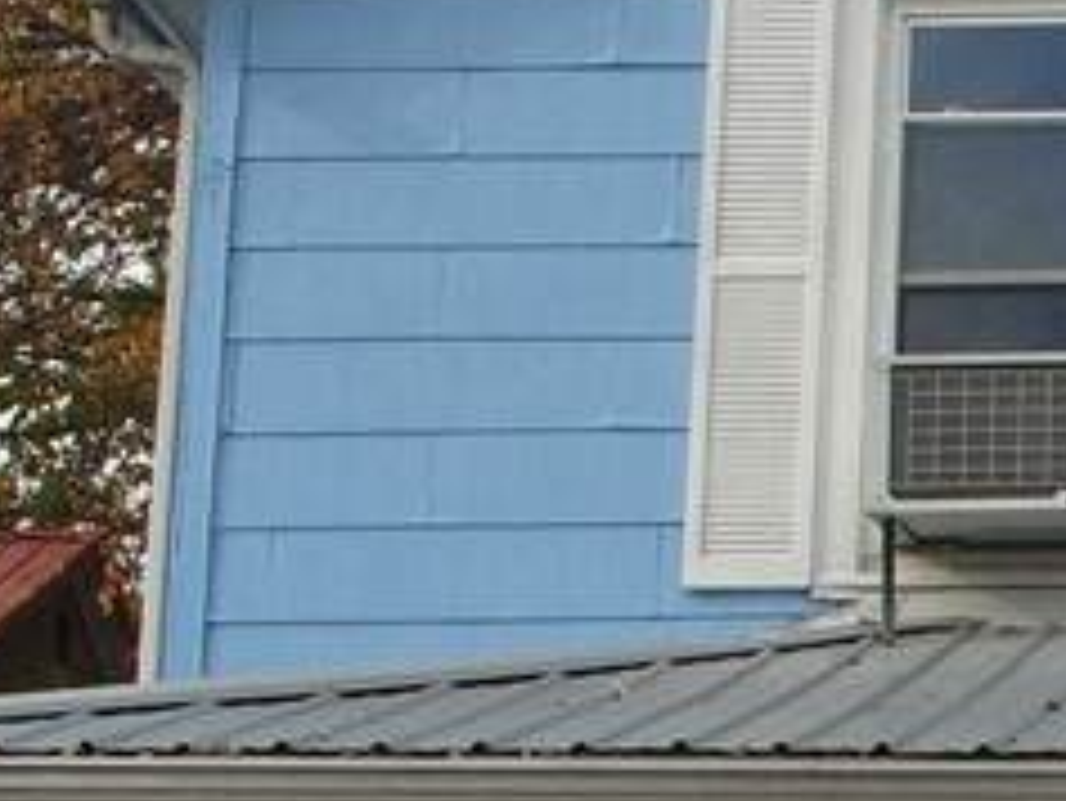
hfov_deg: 12.3
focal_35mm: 151
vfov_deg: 9.8
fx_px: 4652
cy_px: 837
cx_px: 1736
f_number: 5.7
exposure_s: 1/350
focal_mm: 7.8
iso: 80
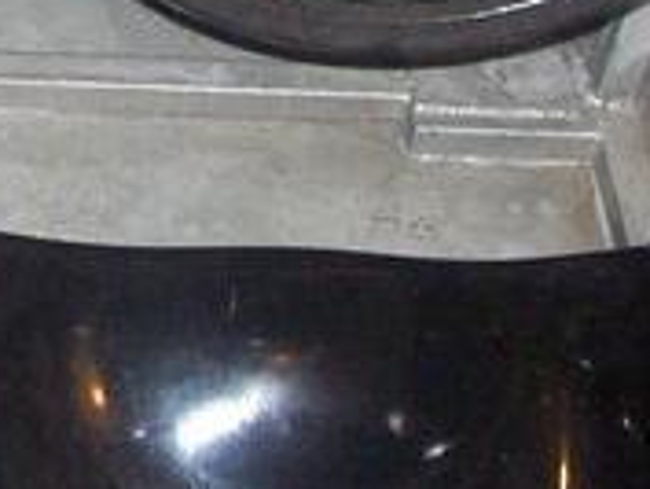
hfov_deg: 14.3
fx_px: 2443
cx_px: -286
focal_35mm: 130
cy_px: -228
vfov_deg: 11.0
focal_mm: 6
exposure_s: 1/64
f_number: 2.7
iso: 200
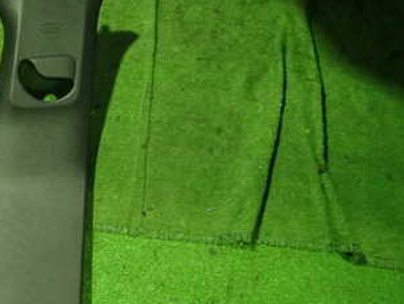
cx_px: 9
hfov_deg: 35.5
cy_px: 210
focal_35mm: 49
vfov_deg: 29.4
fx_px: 572
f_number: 2
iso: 500
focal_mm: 4.5
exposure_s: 1/30
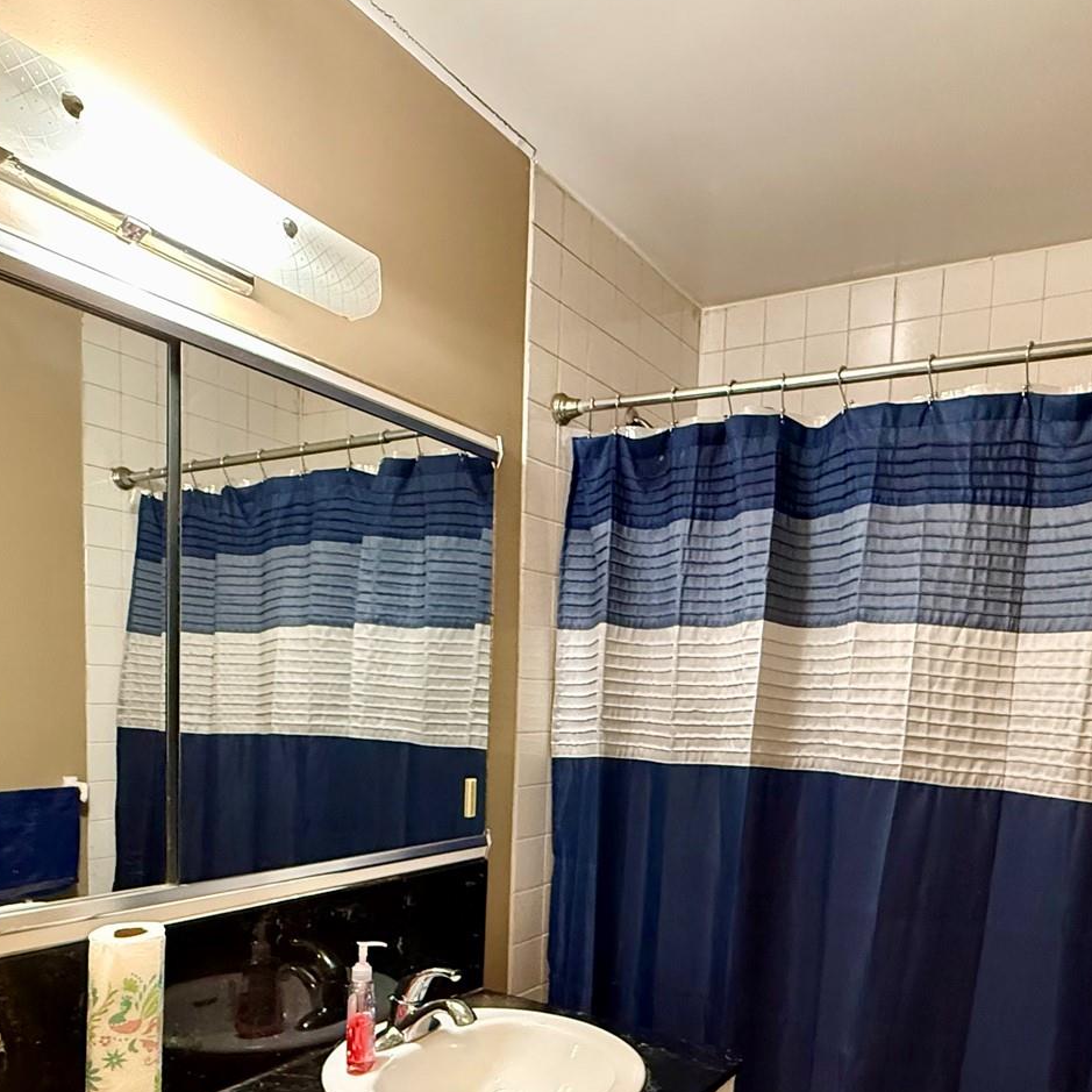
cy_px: 764
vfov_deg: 57.2
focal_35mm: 27
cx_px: 634
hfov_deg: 58.8
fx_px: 964
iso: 800
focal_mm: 2.22
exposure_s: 1/60
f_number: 2.2
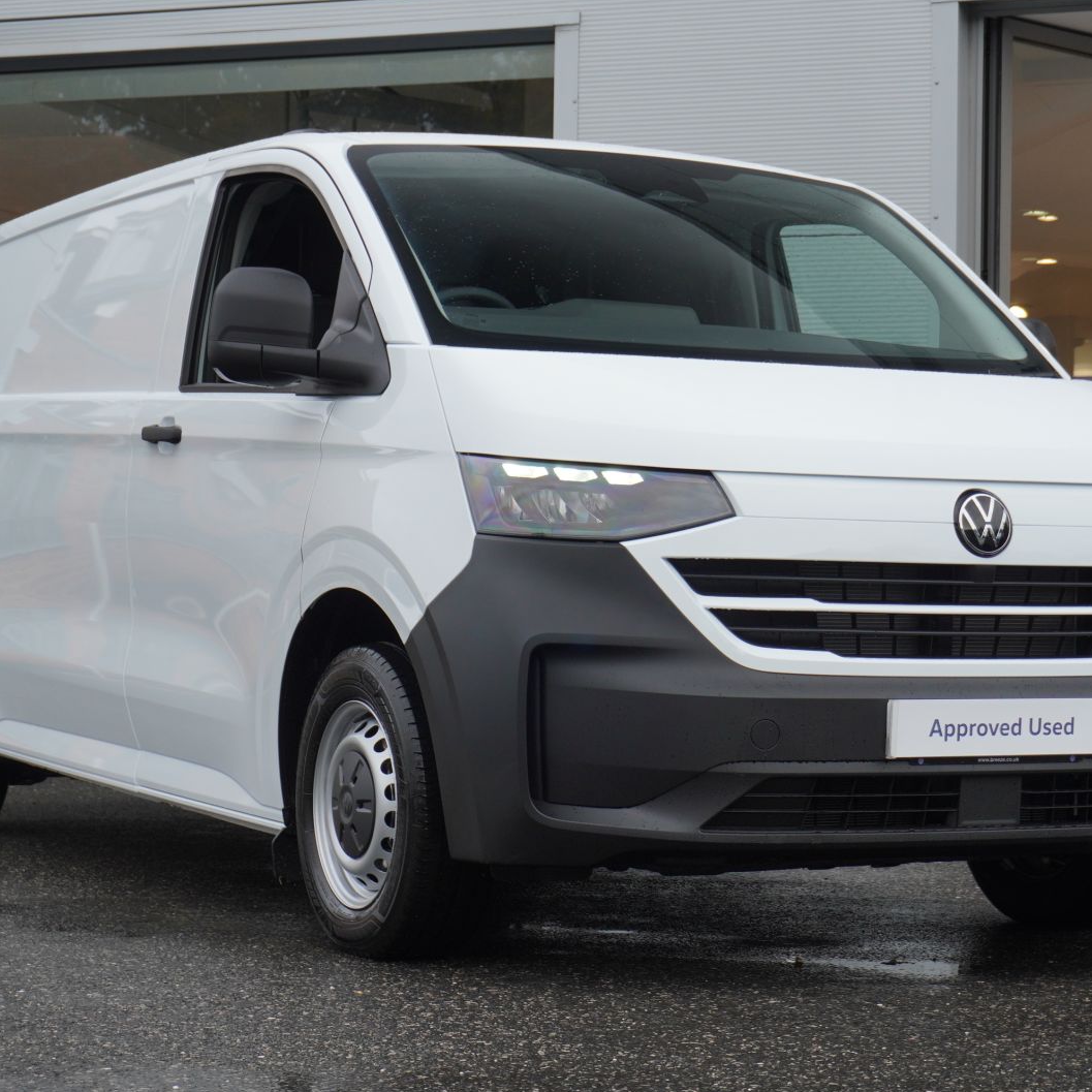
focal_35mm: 81
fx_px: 2891
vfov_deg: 21.4
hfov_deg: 21.4
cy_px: 545
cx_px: 528
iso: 400
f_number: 5.6
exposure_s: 1/90
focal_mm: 42
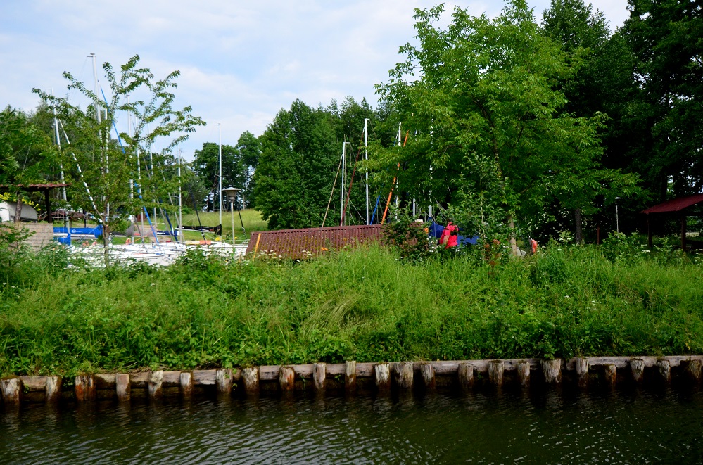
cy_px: 232
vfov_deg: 36.7
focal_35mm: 36
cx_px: 352
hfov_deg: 53.2
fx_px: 701
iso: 1600
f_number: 4.5
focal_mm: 24
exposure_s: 1/6400
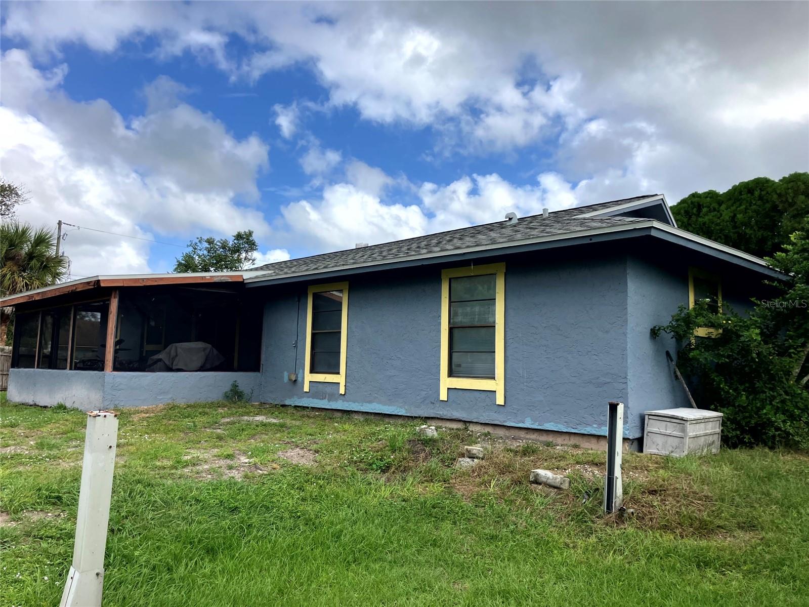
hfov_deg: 63.4
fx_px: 654
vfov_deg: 49.7
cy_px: 304
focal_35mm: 28
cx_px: 404
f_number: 1.8
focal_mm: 3.99
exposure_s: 1/1869
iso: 32
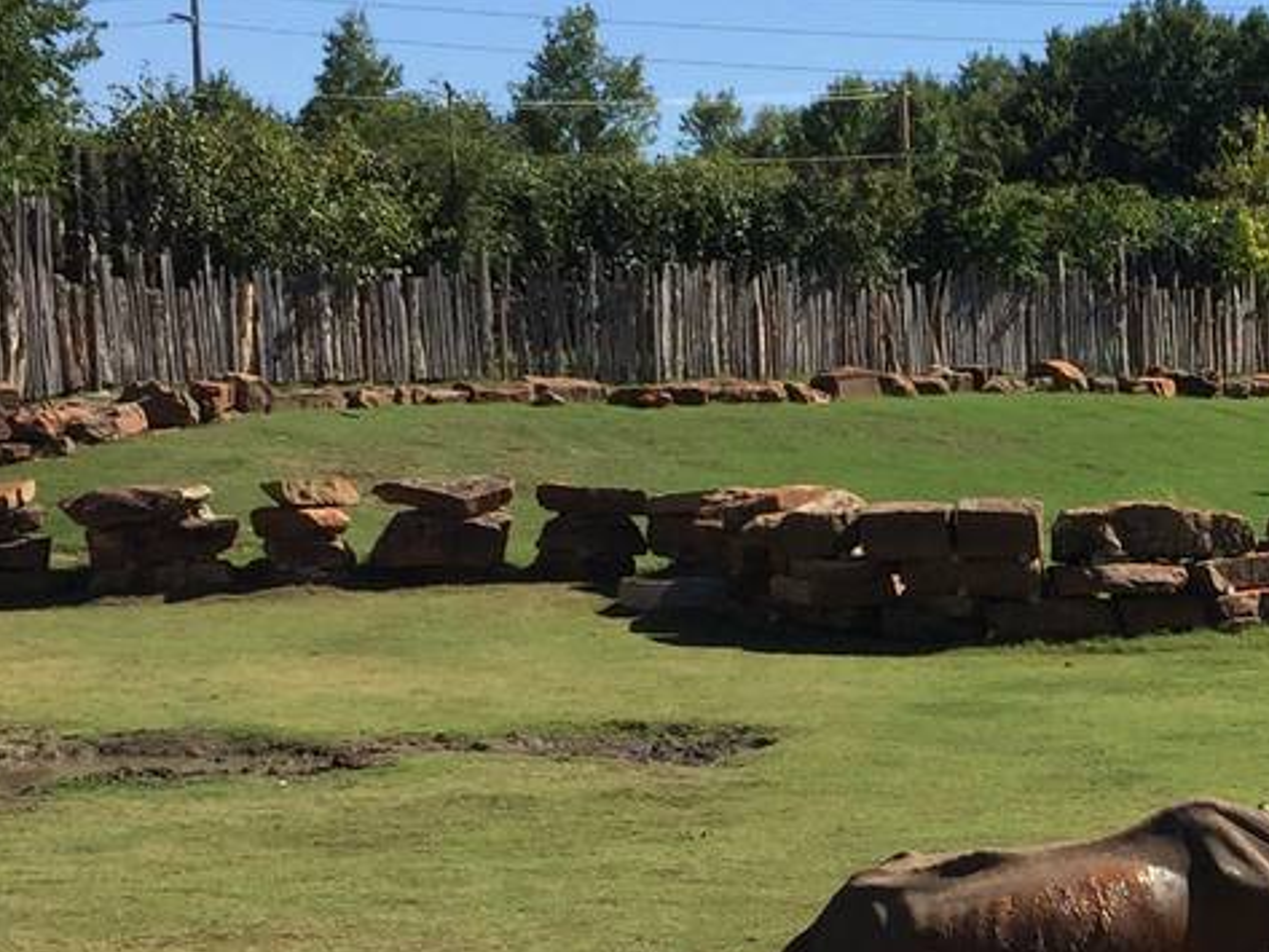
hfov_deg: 19.2
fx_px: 3594
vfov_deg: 14.9
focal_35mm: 98
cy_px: 917
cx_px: 1387
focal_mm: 4.15
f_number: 2.2
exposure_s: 1/2198
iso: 32
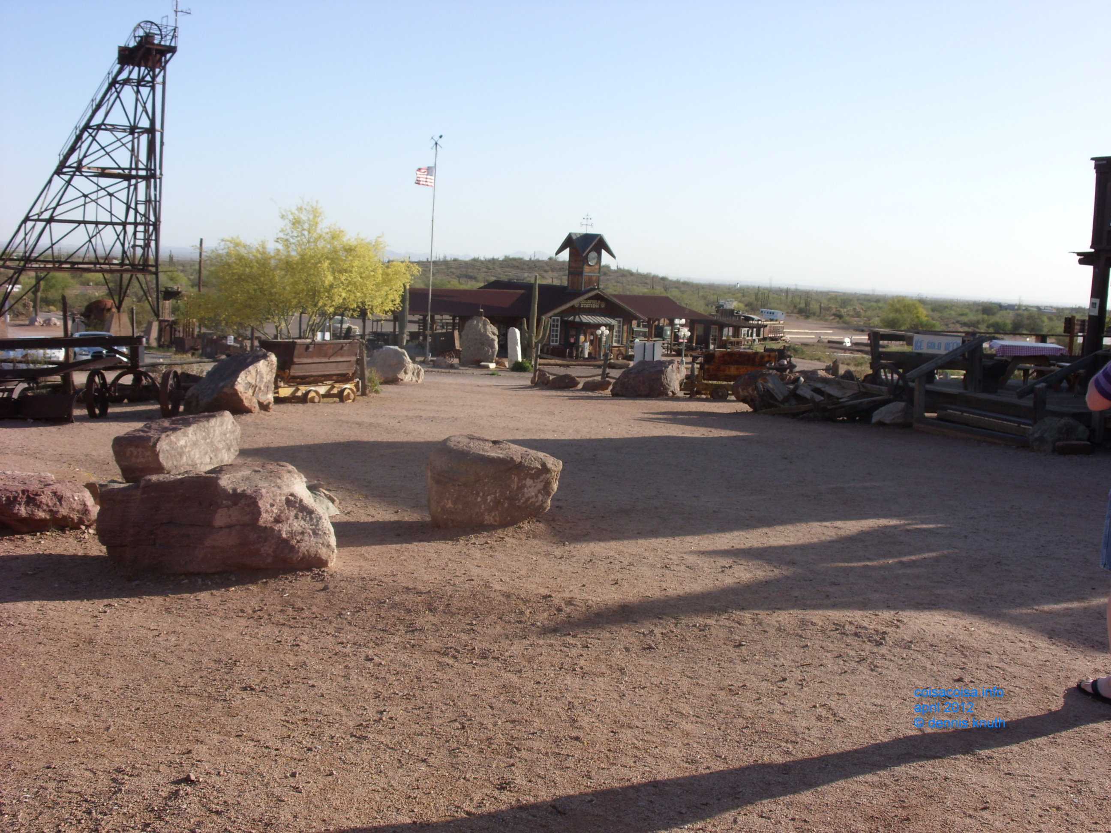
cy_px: 416
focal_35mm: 38
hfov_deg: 49.0
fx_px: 1220
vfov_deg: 37.7
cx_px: 556
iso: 50
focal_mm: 6.3
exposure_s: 1/272
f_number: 4.9
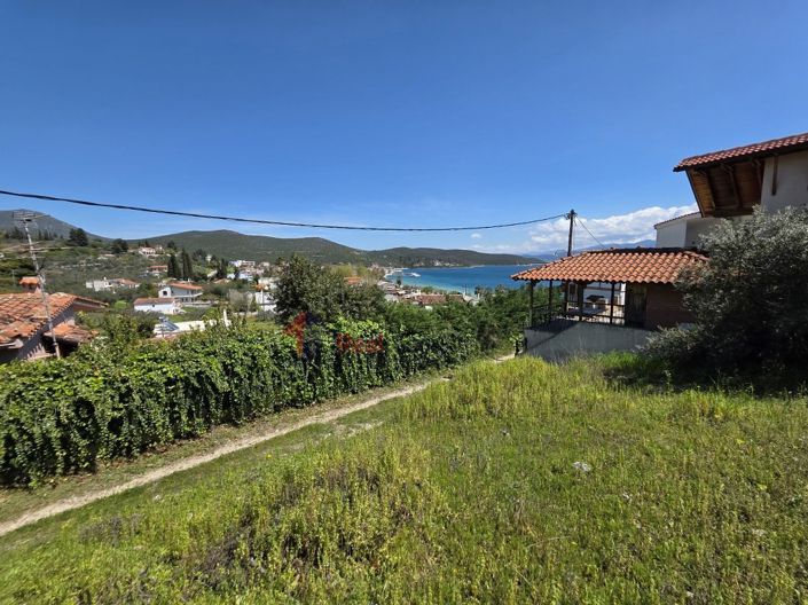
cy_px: 302
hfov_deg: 106.2
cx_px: 404
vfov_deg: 89.9
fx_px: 303
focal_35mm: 13
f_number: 1.9
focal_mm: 2.2
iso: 40
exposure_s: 1/2593
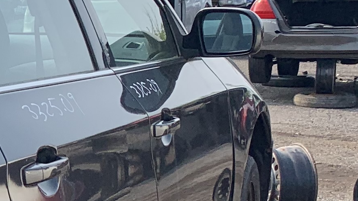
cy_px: 176
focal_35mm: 130
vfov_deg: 9.3
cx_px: -315
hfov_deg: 14.3
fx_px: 1234
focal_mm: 4.25
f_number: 1.8
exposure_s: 1/1299
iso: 25
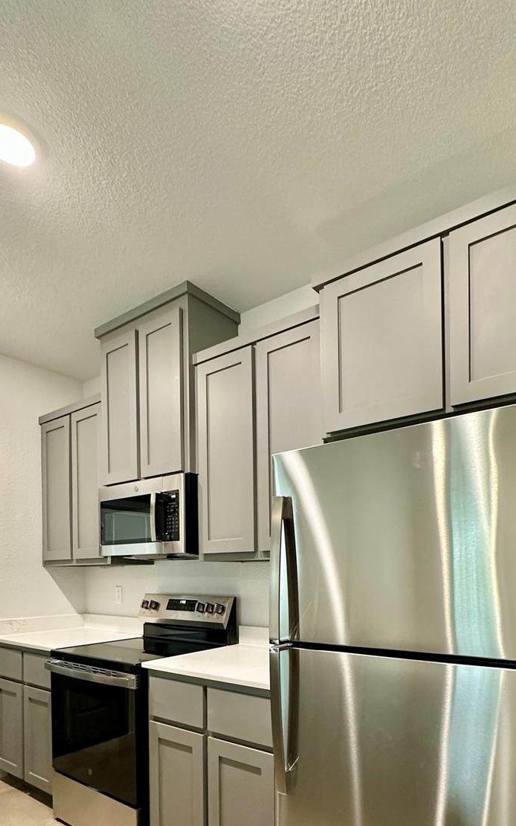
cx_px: 320
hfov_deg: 56.6
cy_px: 577
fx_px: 473
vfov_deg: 78.4
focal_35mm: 21
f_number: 2.2
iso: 250
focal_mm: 2.22
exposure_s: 1/60
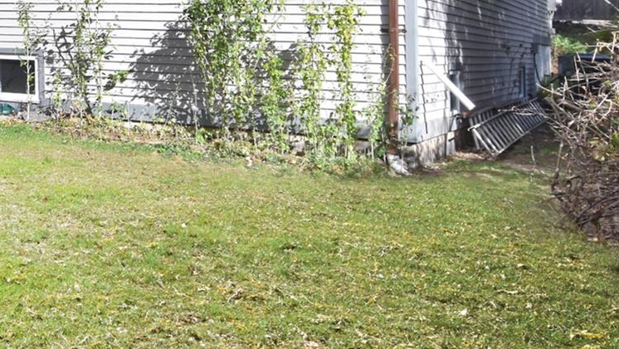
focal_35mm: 47
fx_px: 779
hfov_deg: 35.6
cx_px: -95
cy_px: -23
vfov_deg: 23.8
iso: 640
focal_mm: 11
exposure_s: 1/320
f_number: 11
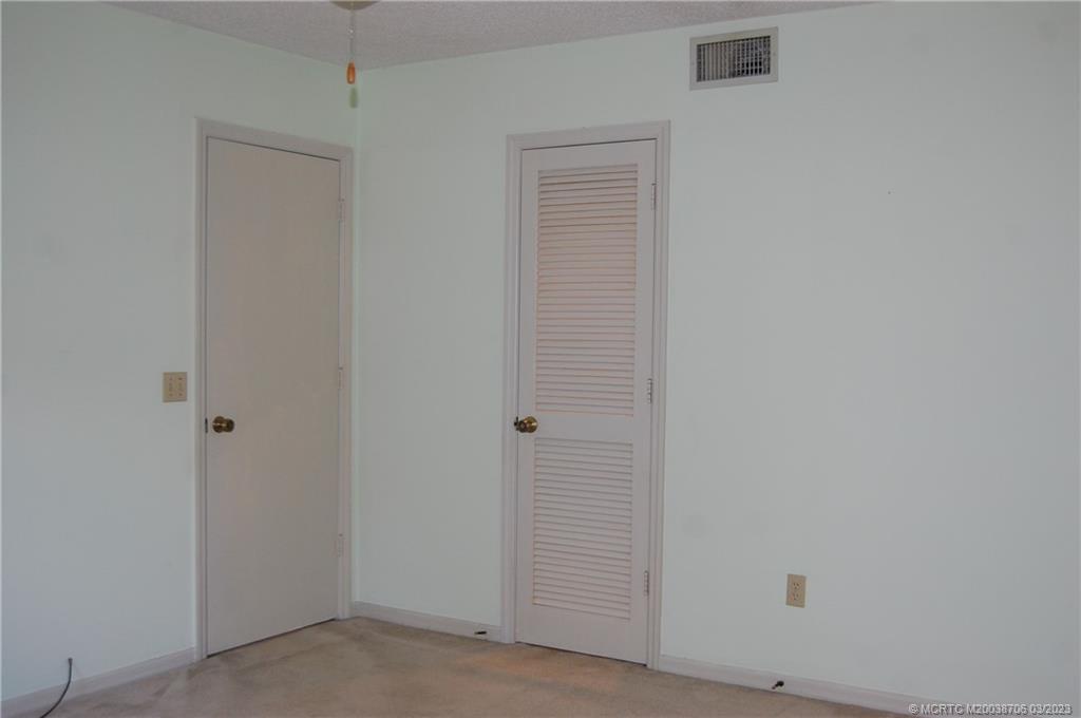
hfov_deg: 49.6
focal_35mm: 39
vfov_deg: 34.1
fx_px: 1170
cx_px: 540
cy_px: 359
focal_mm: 26
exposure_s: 1/60
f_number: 4
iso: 400
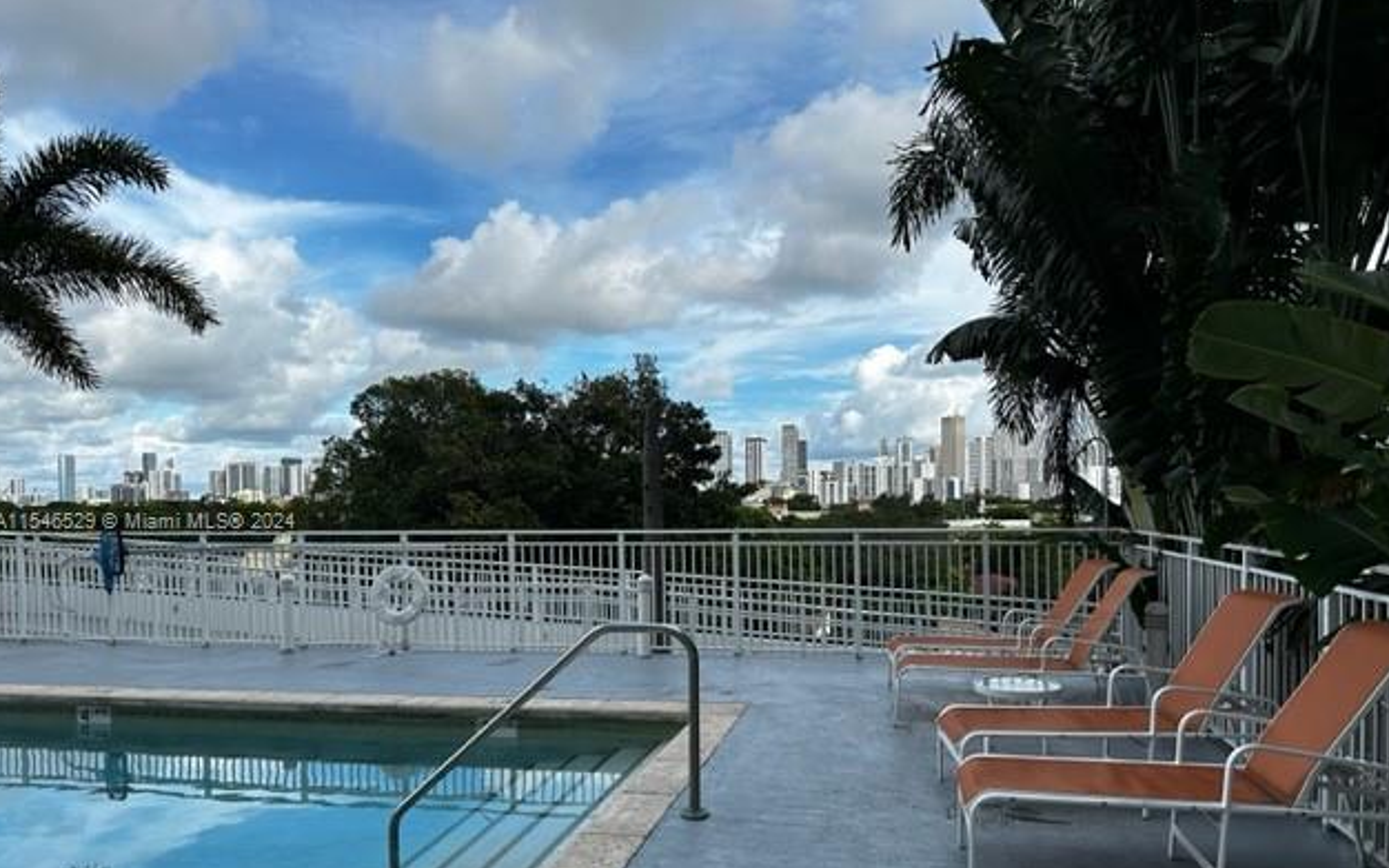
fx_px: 984
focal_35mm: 26
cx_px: 699
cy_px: 524
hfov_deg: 70.4
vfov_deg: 47.3
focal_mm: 6.86
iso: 80
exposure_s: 1/4184
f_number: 1.78
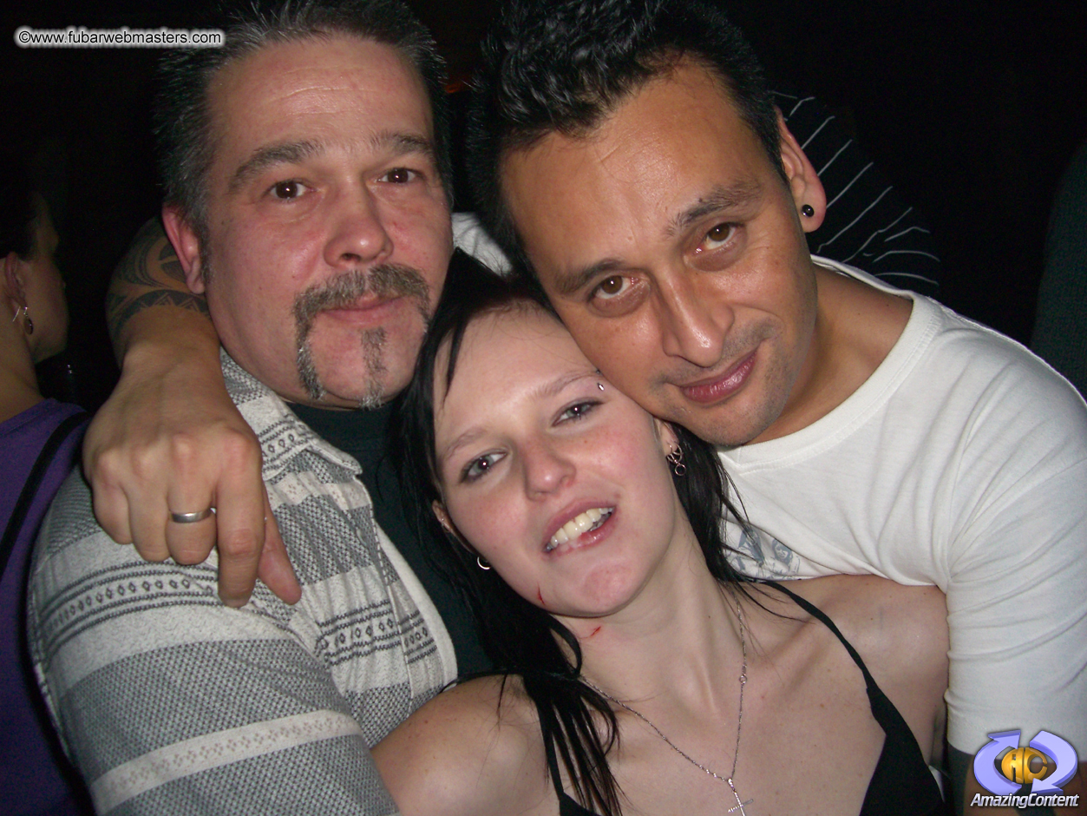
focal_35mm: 38
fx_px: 1193
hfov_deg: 49.0
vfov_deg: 37.7
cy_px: 408
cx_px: 544
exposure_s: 1/60
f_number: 2.8
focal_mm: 7.9
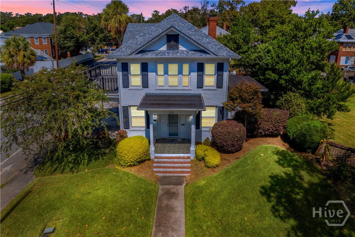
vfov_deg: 57.2
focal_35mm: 22
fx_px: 217
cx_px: 178
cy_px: 118
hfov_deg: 78.6
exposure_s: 1/2500
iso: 120
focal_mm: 8.38
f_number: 2.8
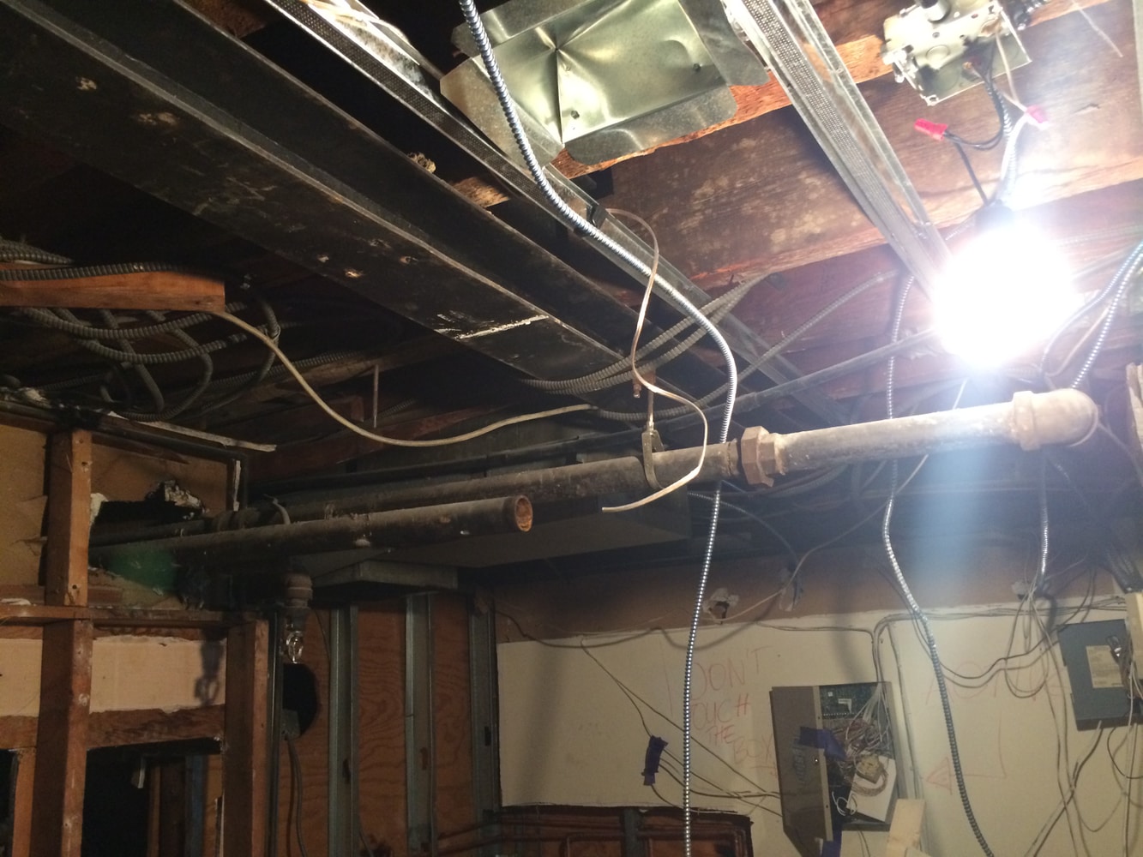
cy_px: 428
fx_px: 991
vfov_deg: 46.8
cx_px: 572
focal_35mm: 30
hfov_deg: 60.0
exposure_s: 1/24
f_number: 2.2
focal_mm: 4.12
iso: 320
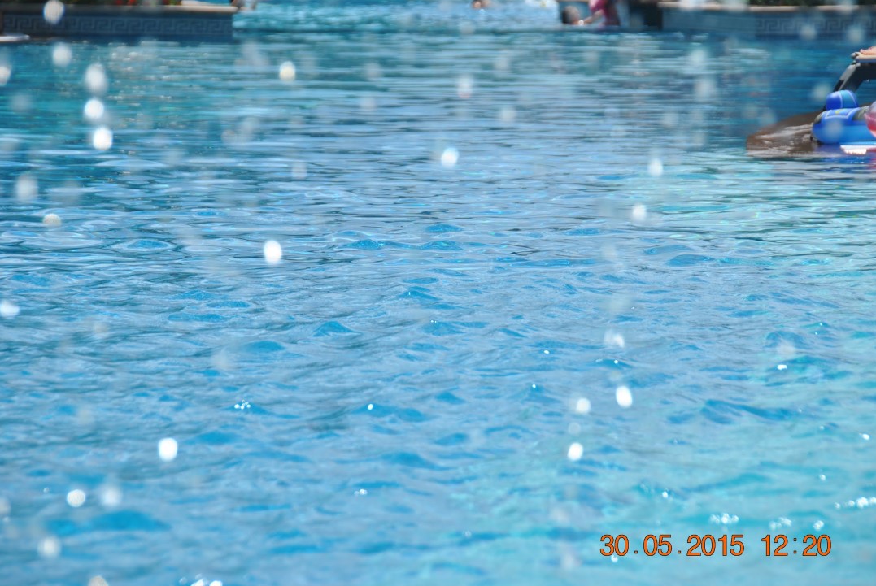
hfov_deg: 11.5
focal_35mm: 179
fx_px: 4361
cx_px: 453
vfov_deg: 7.7
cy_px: 280
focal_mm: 112
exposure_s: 1/640
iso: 100
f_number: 6.3
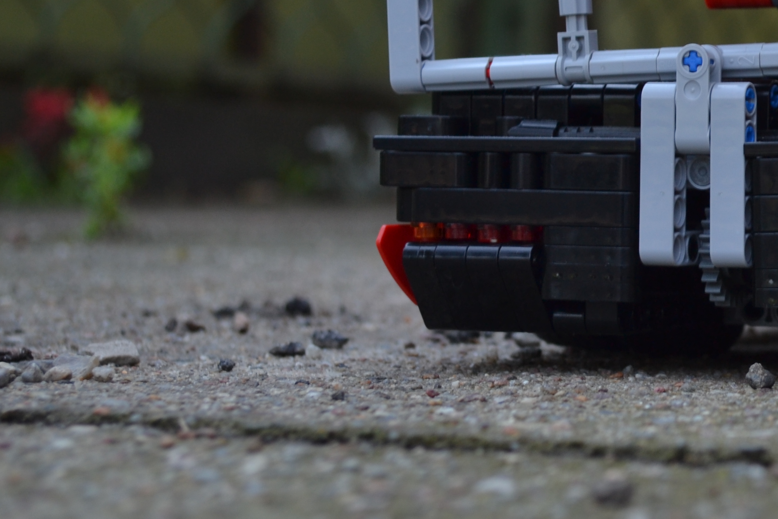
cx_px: 830
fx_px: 2831
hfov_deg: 15.3
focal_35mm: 131
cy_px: 132
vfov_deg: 10.4
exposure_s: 1/125
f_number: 5.6
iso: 100
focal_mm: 38
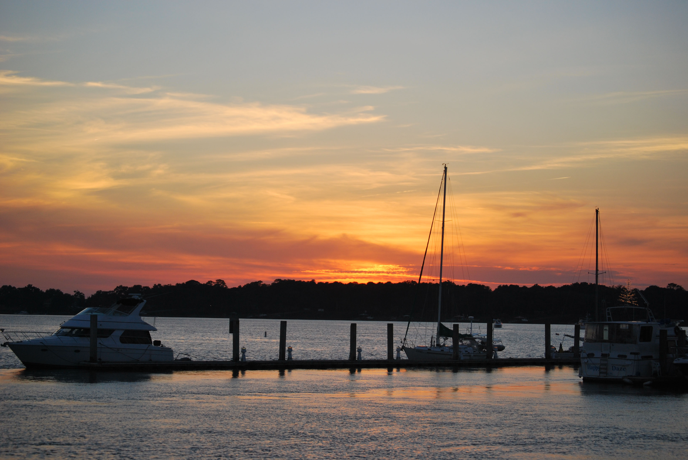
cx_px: 344
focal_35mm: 90
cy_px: 230
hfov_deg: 22.6
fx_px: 1722
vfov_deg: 15.2
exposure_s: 1/320
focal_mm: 60
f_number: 4.5
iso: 200
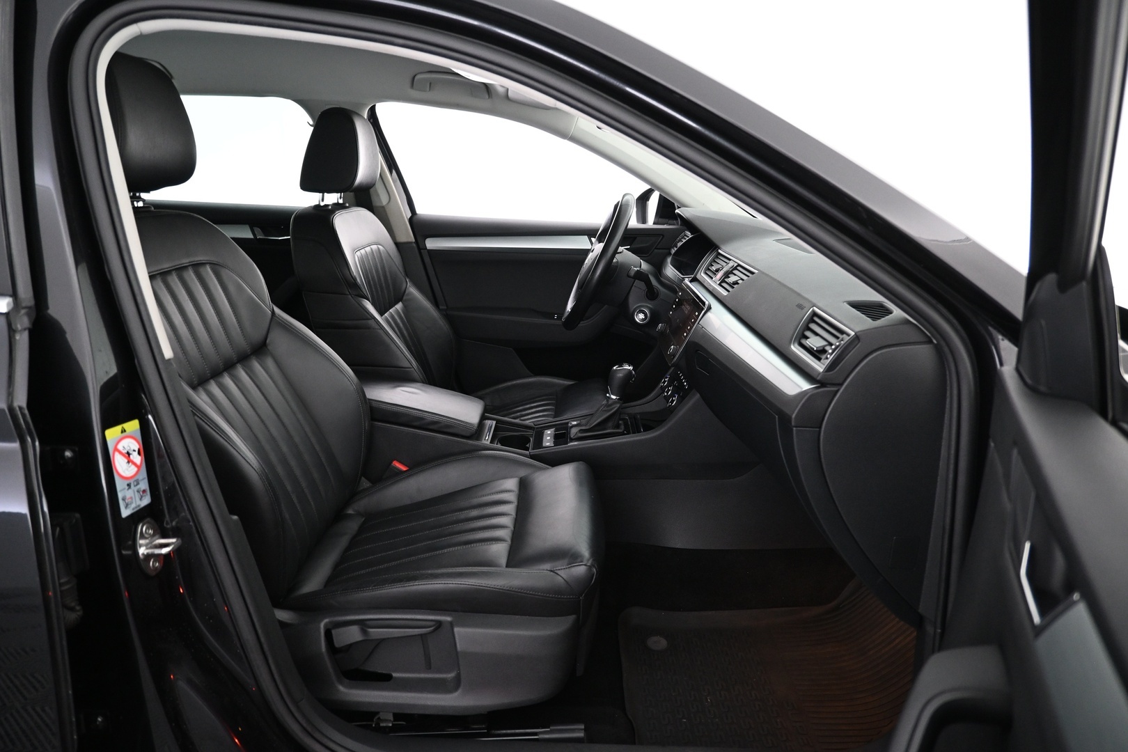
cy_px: 376
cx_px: 564
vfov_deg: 53.1
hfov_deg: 73.7
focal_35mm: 24
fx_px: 752
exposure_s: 1/25
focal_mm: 16
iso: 1600
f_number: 3.5
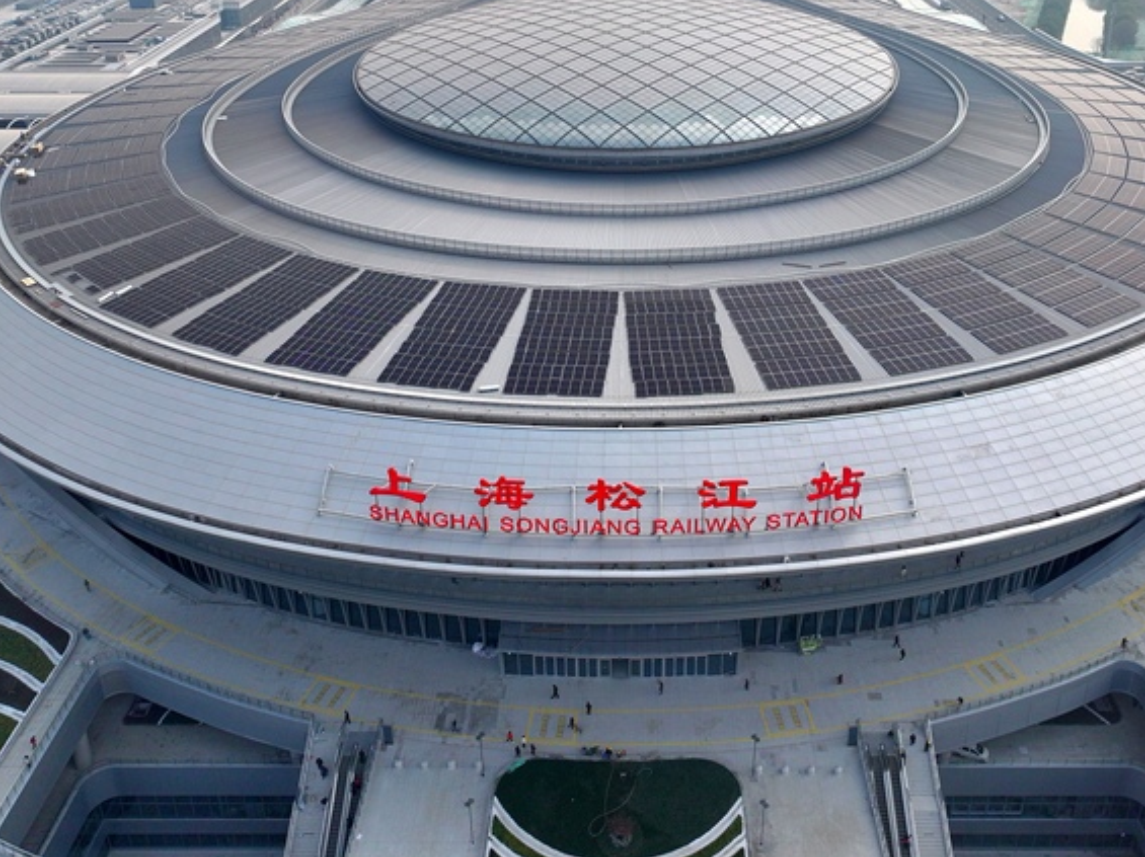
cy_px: 270
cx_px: 630
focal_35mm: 34
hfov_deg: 53.9
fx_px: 1124
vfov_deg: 41.1
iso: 100
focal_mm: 12.29
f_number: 2.8
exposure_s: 1/2000
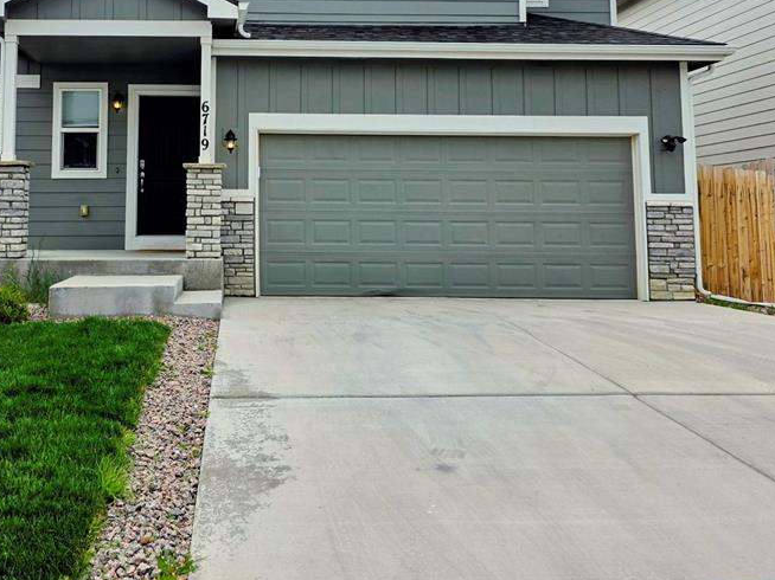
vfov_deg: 38.7
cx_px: 249
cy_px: 154
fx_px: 806
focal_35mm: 36
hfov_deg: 50.3
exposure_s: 1/7944
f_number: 1.7
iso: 64
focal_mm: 6.3
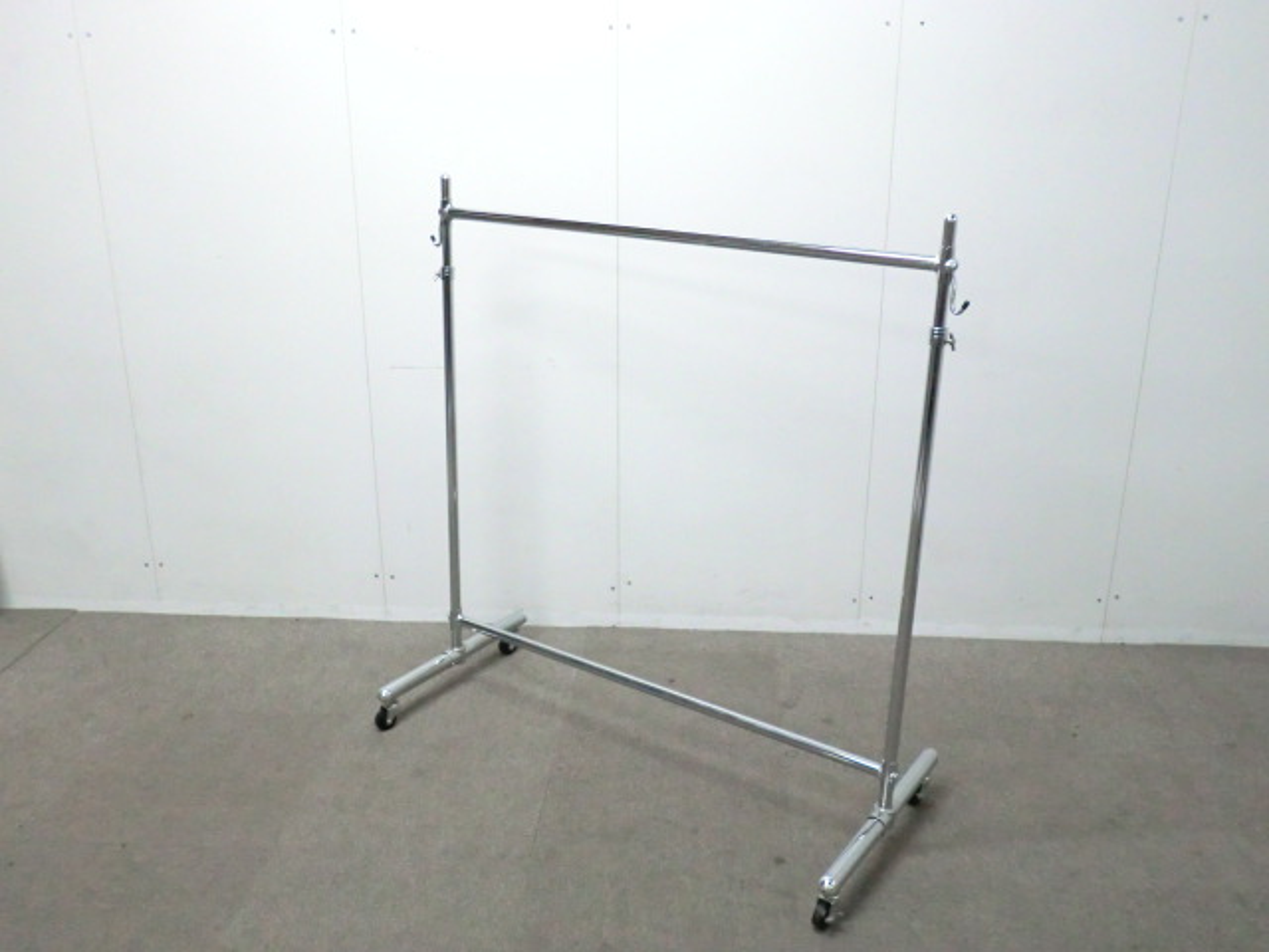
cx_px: 634
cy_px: 476
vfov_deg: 44.2
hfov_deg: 56.8
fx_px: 1173
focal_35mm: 32
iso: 640
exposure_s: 1/60
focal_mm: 5.8
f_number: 3.5
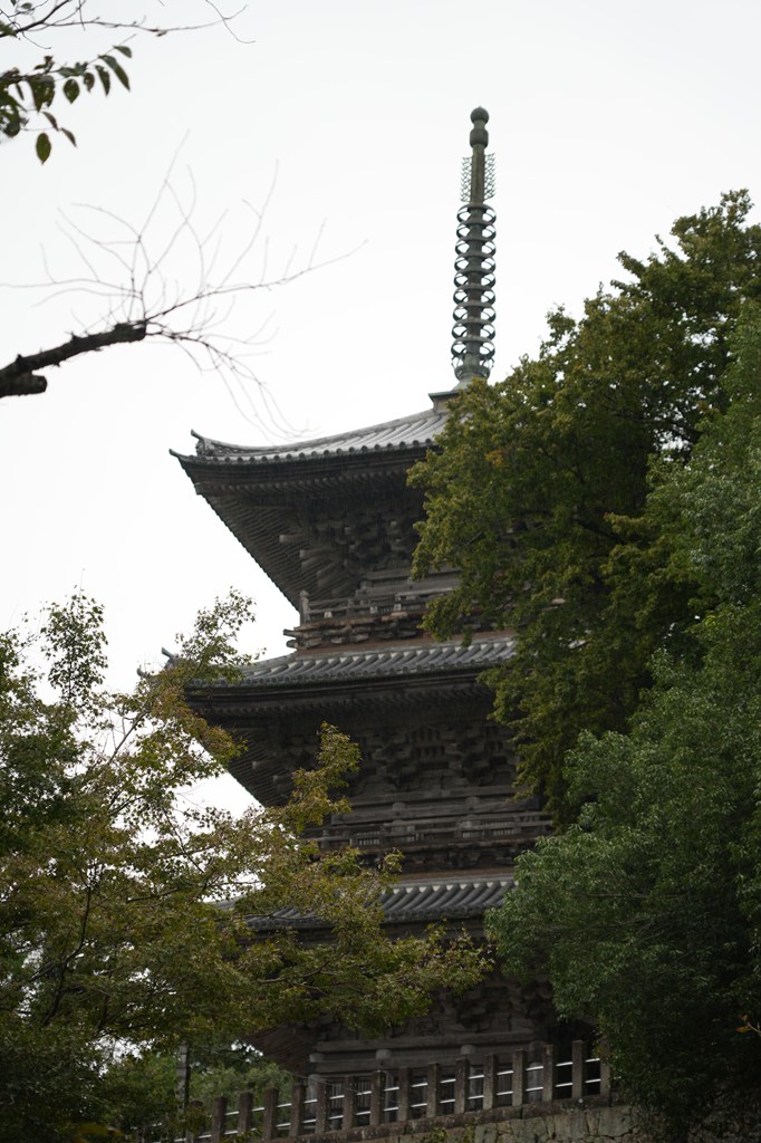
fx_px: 2697
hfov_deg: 16.1
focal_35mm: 85
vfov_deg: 23.9
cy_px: 572
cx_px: 380
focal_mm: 85
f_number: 4
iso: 100
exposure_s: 1/100
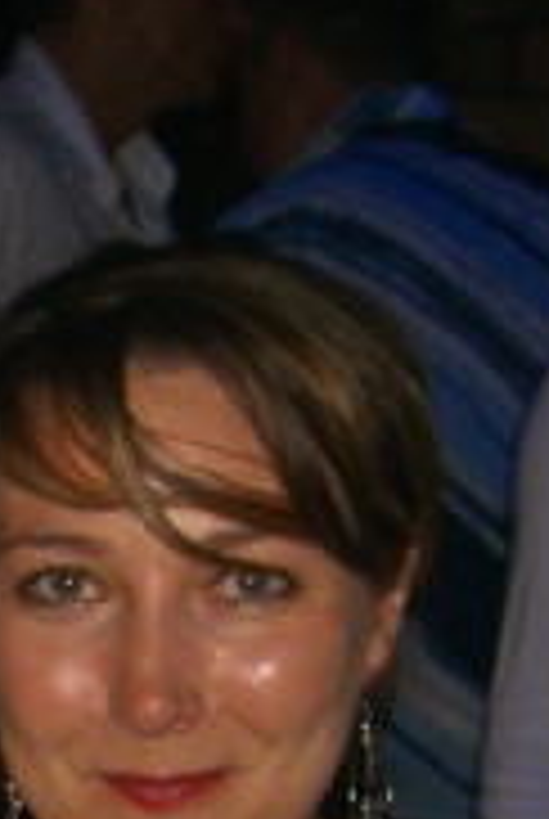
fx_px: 2962
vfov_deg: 15.2
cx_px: -126
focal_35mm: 130
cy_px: 950
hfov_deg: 10.4
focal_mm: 7.9
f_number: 2.8
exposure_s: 1/60
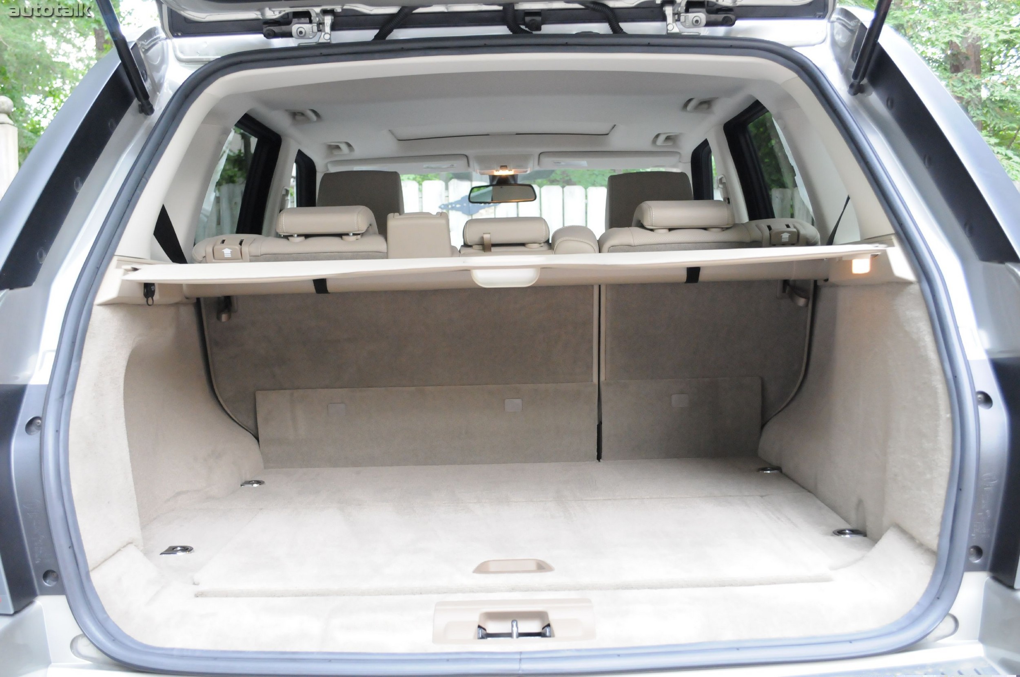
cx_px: 510
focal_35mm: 36
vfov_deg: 36.8
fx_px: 1019
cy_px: 338
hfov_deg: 53.2
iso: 2000
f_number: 5
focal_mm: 24
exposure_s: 1/25
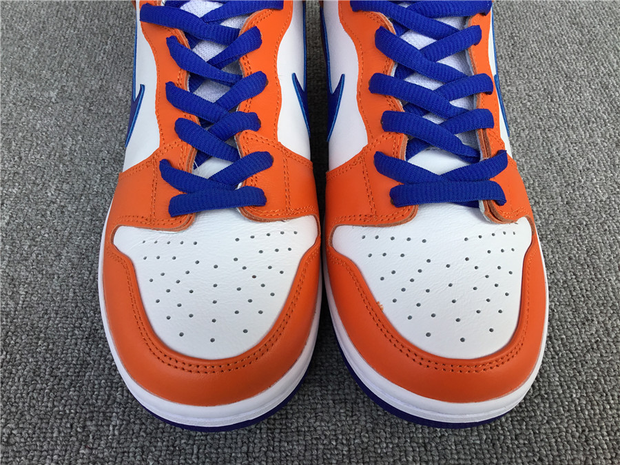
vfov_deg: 45.4
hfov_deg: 58.4
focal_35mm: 31
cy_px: 232
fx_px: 555
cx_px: 310
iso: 25
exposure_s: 1/479
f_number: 2.4
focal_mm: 3.3
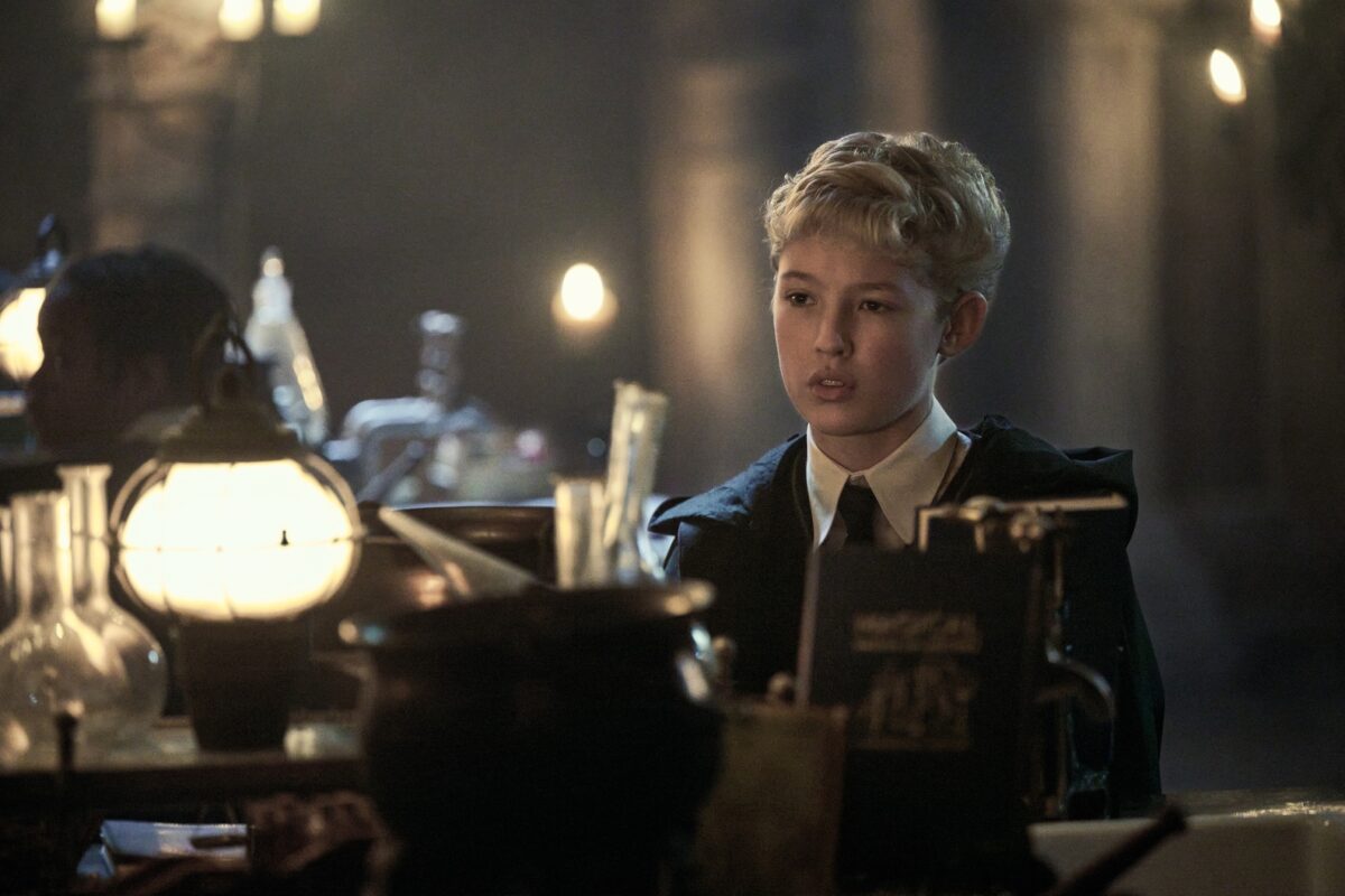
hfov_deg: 14.7
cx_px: 672
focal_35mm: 140
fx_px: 5230
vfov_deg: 9.8
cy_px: 448
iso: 3200
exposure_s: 1/100
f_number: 2.8
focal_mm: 140
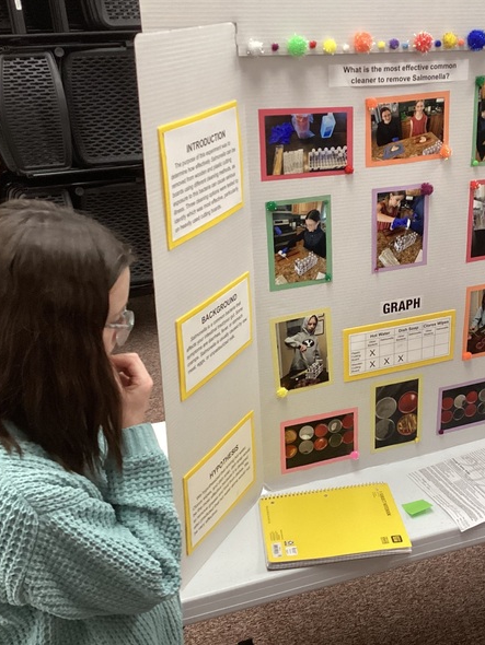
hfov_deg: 33.4
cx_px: 388
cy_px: 319
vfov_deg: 44.8
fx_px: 784
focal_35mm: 42
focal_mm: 3.3
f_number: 2.4
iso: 160
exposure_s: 1/60
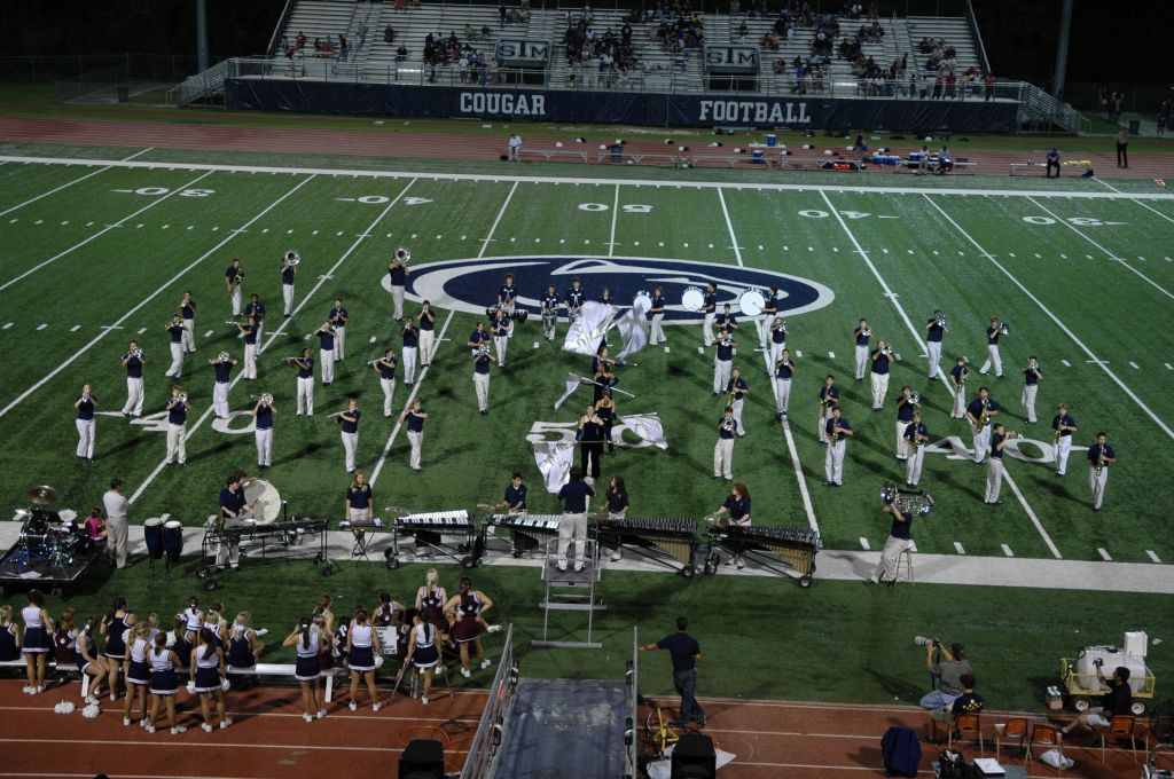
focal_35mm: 52
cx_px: 587
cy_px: 390
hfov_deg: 37.9
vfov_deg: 25.7
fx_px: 1710
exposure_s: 1/60
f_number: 2.8
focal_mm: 35
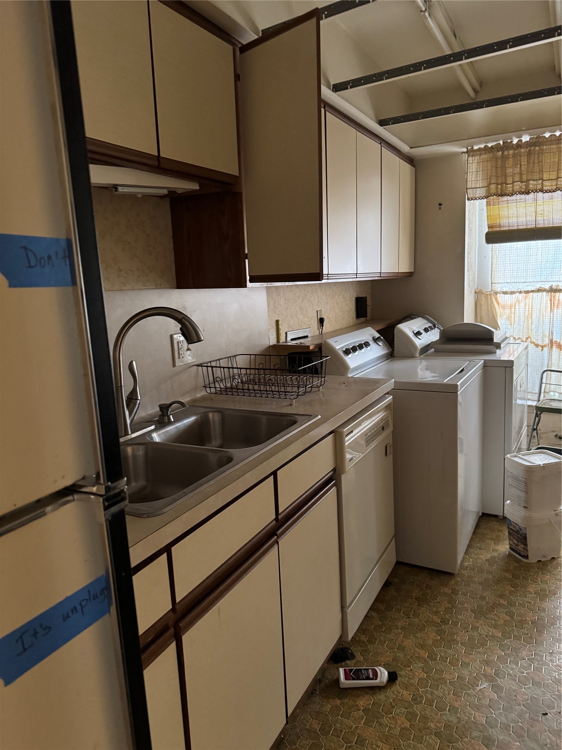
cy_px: 375
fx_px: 520
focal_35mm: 24
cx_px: 281
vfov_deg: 71.6
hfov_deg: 56.8
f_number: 1.78
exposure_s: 1/30
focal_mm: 6.76
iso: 800
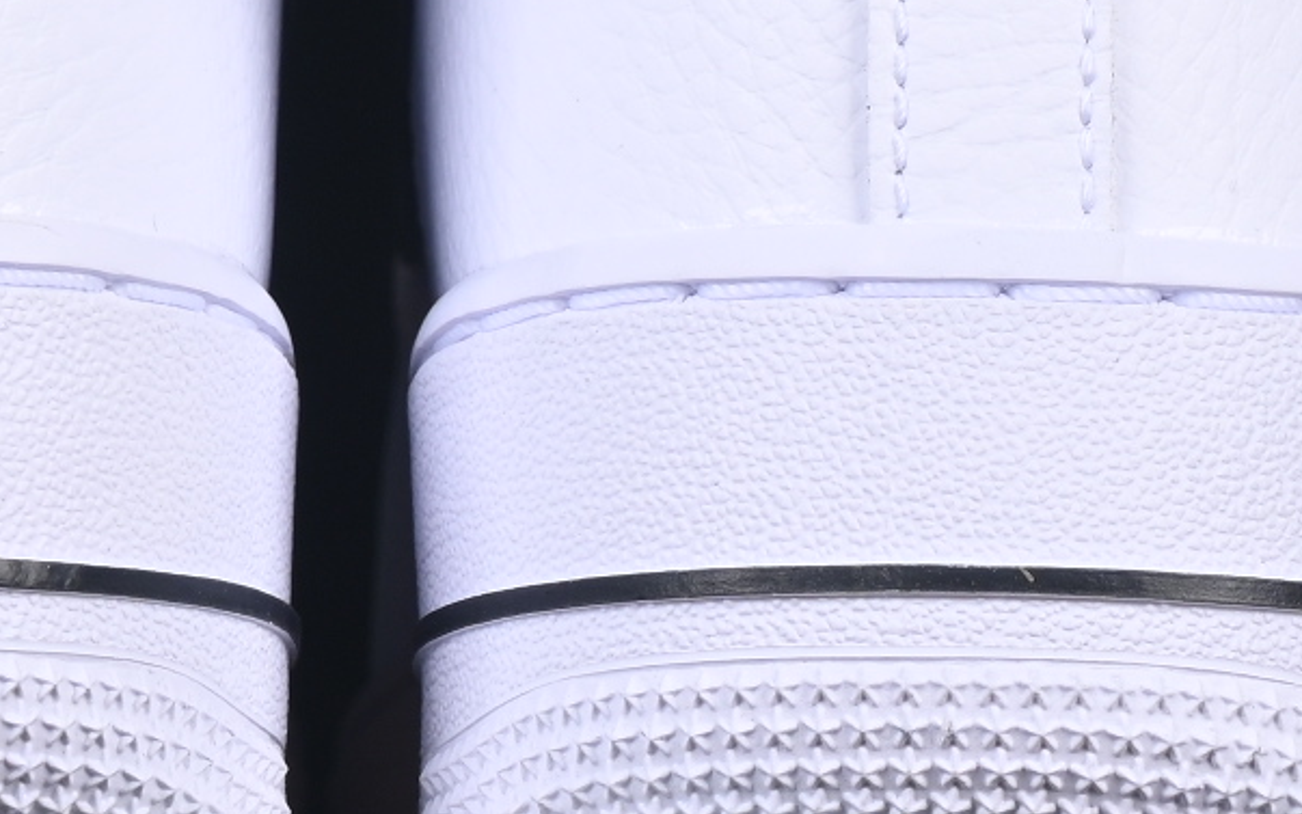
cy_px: -376
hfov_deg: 5.9
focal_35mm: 353
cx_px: 358
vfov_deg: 3.7
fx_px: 12527
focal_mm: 50
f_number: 8
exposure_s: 1/80
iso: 160
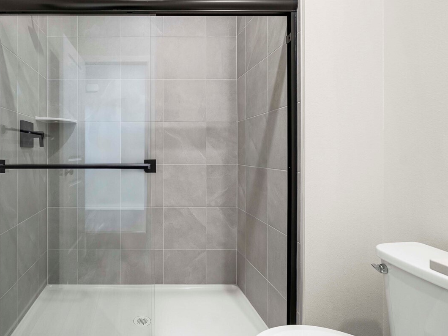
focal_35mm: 20
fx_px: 259
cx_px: 137
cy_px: 156
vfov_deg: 65.9
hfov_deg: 78.1
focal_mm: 13
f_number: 7.1
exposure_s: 1/60
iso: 500
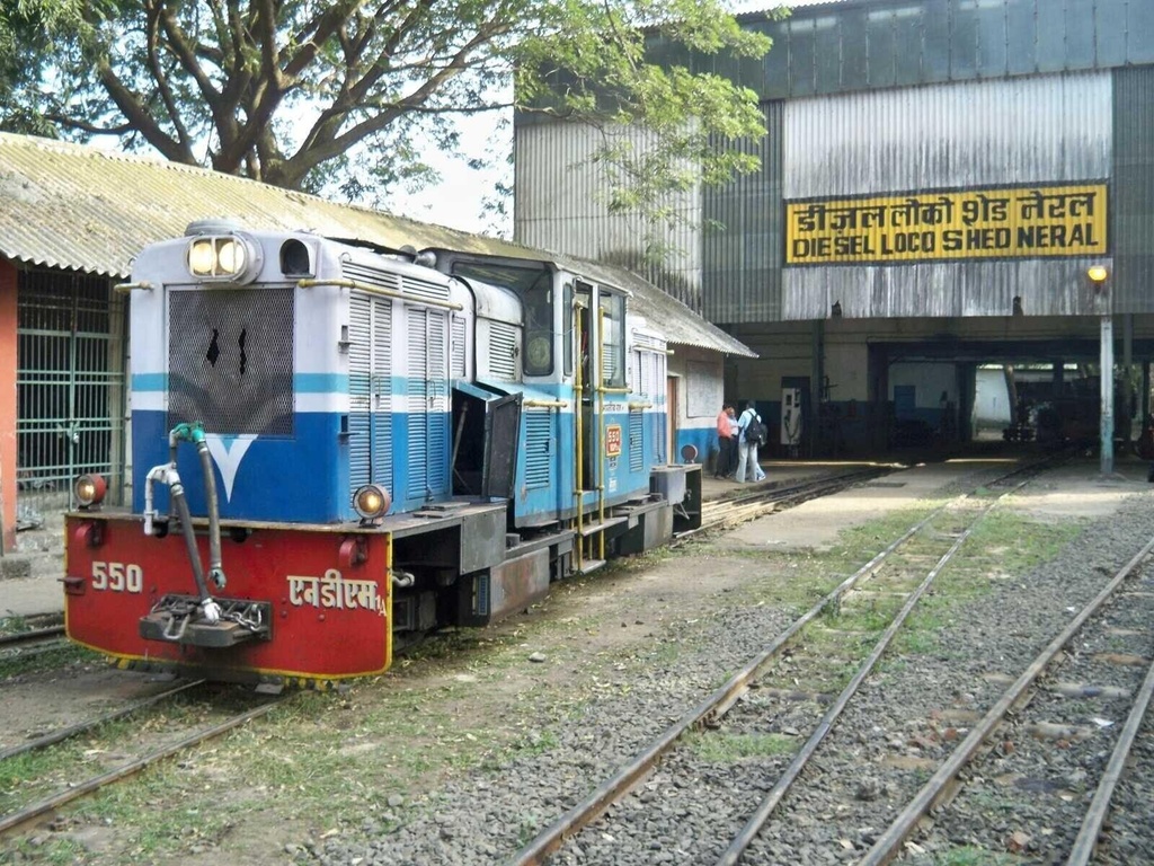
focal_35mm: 37
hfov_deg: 50.1
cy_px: 433
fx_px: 1233
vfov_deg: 38.7
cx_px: 577
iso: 100
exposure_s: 1/60
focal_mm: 7.9
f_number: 3.1
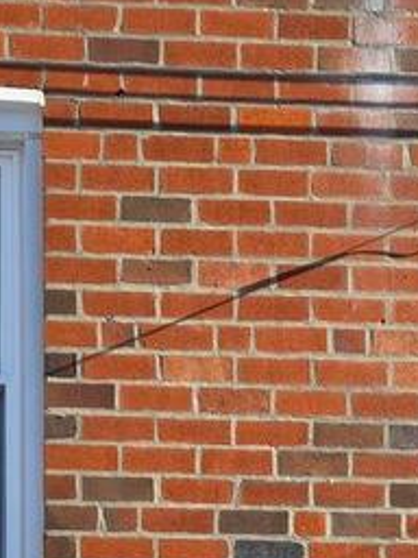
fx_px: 2222
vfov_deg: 12.7
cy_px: 1072
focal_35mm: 138
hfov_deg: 10.7
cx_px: 327
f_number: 1.8
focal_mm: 5.4
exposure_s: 1/1090
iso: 25
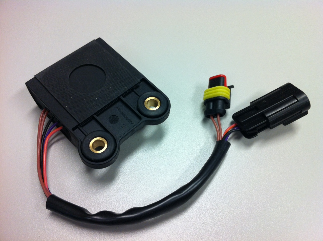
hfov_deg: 52.7
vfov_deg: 40.6
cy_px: 120
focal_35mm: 35
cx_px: 162
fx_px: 326
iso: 80
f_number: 2.8
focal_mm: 3.85
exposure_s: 1/25
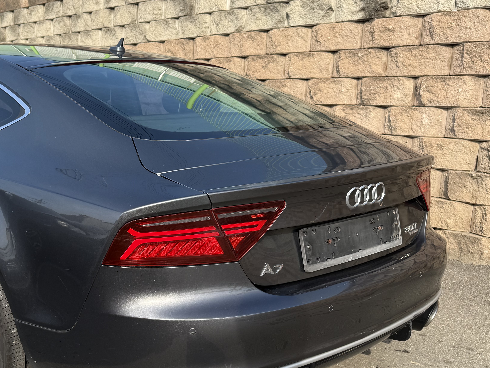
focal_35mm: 42
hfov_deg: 43.5
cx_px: 129
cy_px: 227
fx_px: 595
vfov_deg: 34.2
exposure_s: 1/2169
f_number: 1.78
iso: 80
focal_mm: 6.76
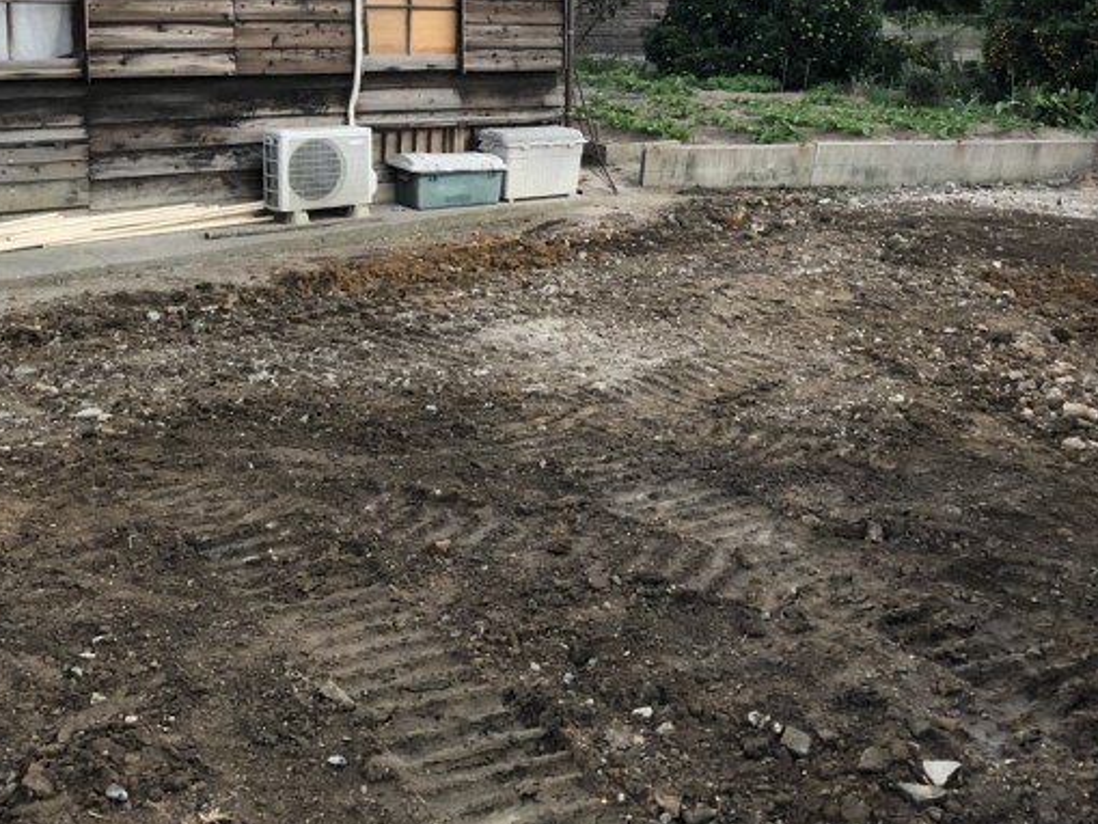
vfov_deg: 32.3
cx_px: 656
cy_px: 209
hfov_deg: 42.7
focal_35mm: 44
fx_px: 1396
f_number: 1.8
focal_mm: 3.99
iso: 64
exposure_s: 1/15
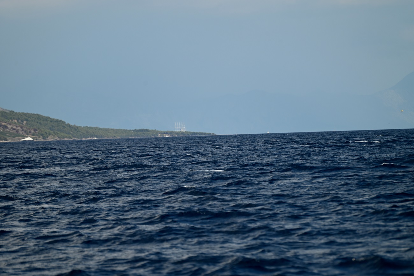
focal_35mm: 300
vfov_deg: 4.6
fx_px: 3450
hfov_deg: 6.9
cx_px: 207
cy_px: 138
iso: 125
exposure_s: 1/1000
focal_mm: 300
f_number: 5.6
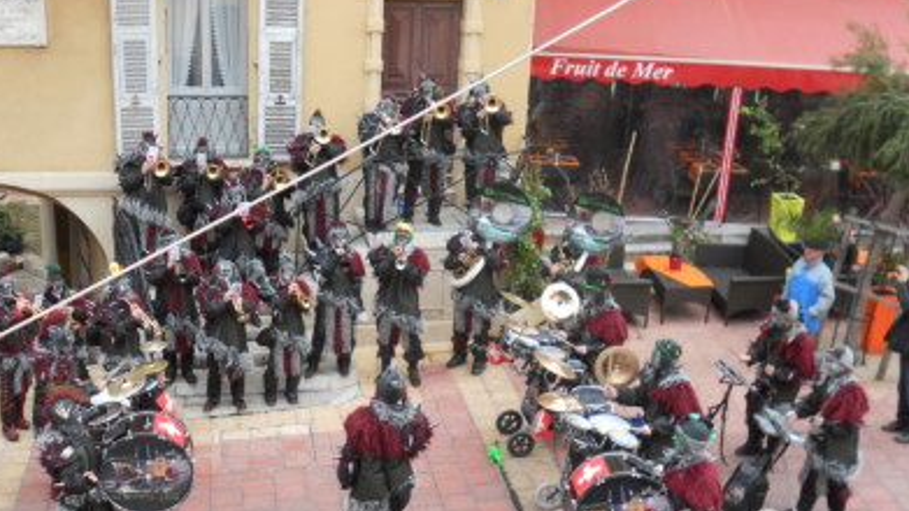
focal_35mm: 53
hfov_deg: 39.1
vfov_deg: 22.6
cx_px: 379
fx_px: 1278
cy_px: 329
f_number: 3.9
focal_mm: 6.9
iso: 80
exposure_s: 1/100
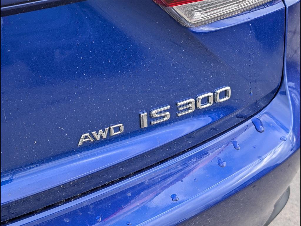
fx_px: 426
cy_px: 113
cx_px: 150
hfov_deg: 38.9
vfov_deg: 29.7
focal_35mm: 49
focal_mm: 6.9
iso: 20
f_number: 1.68
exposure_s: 1/139
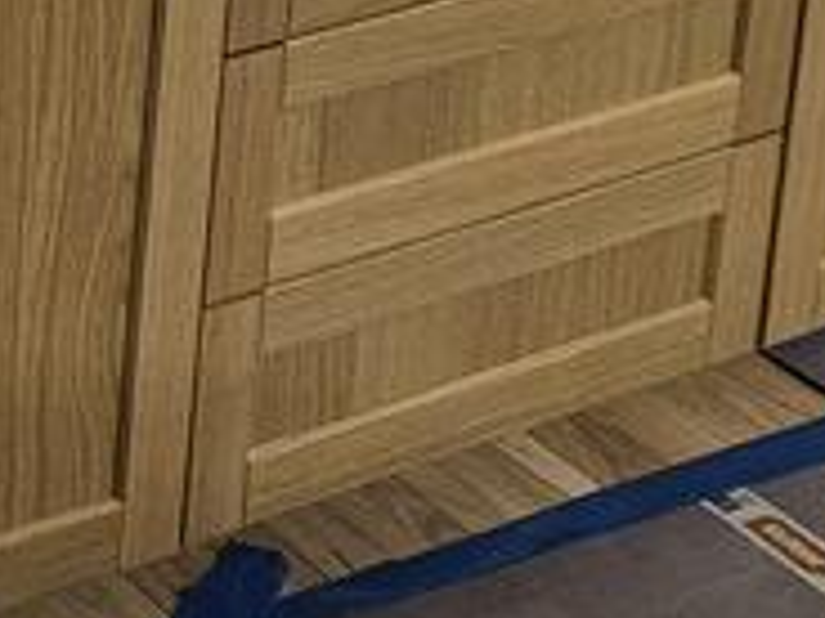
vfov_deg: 9.2
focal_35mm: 144
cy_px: -914
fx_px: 3432
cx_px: -686
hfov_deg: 12.5
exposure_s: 1/50
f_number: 1.8
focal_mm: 5.4
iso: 640
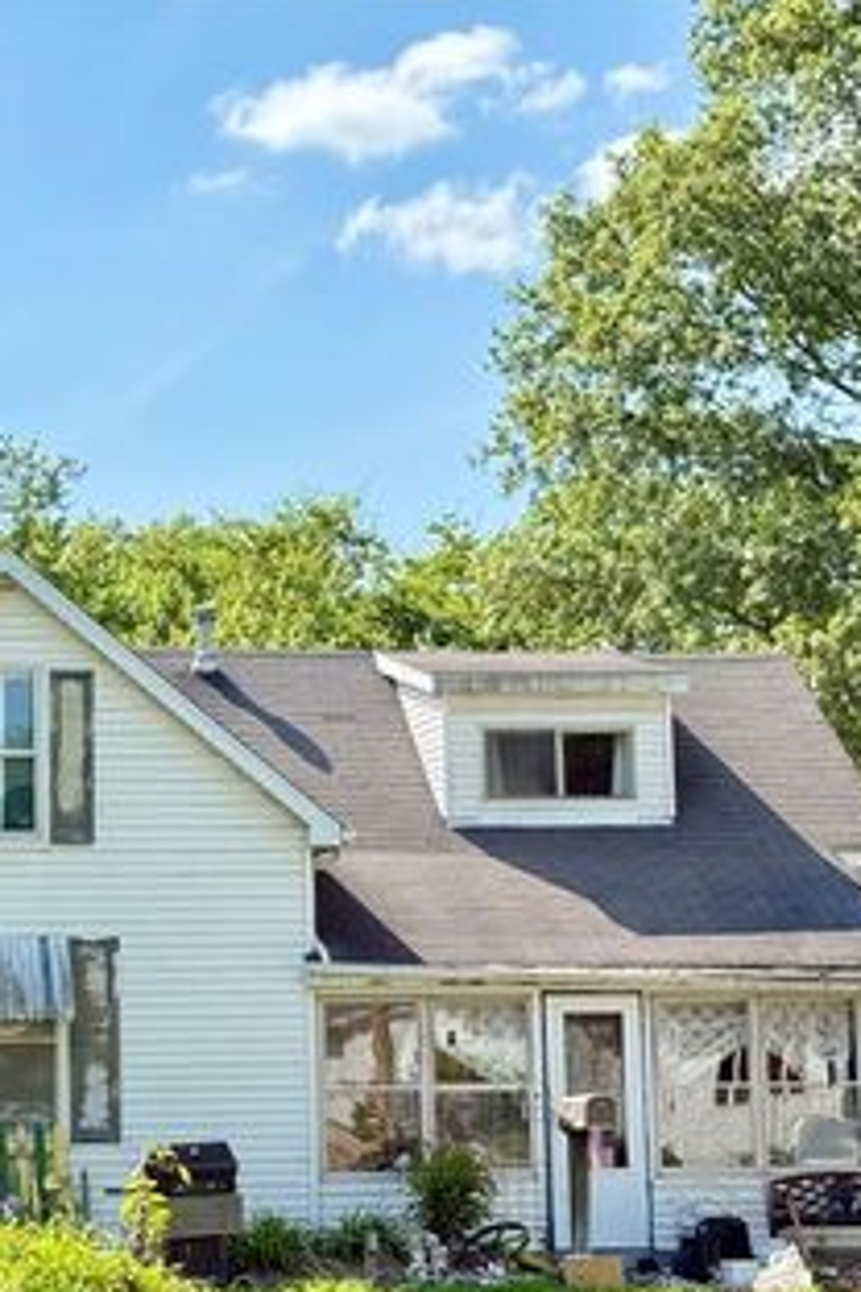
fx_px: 2870
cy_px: 772
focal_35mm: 80
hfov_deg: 16.9
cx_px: 132
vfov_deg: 25.3
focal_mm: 6.76
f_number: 1.78
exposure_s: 1/1484
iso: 100
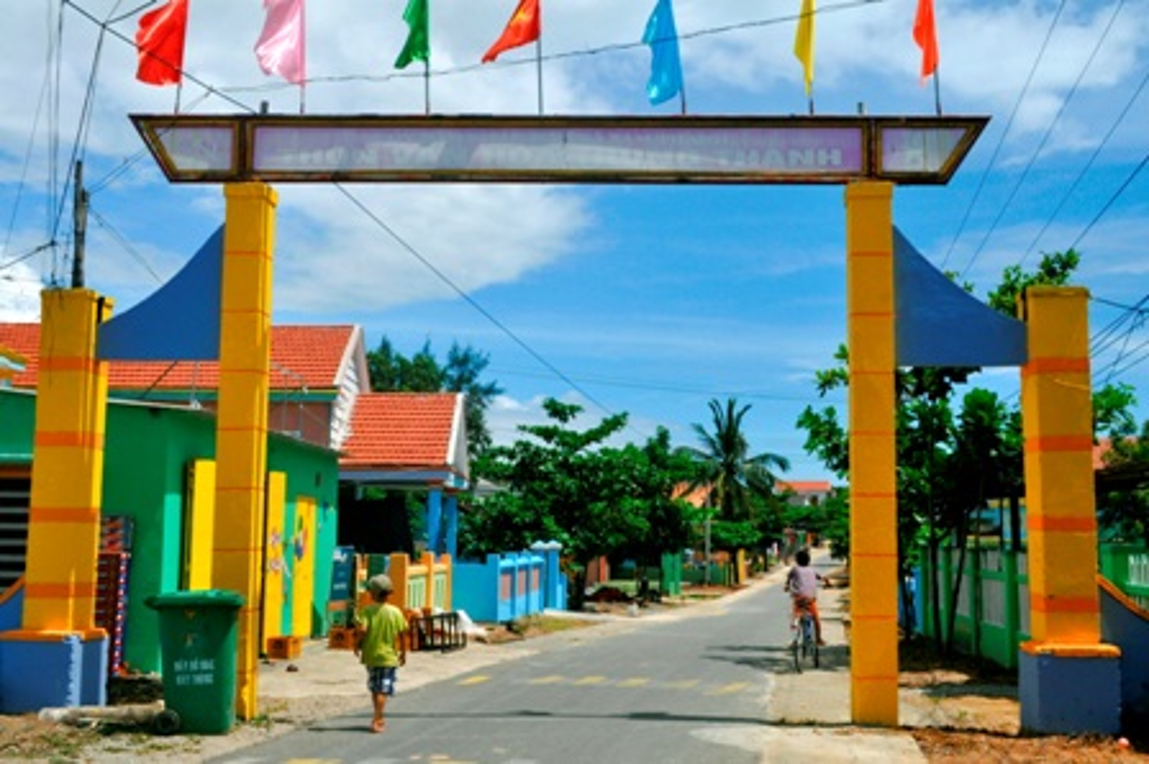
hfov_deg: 49.6
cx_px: 574
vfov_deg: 34.2
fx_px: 1244
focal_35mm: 39
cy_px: 382
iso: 200
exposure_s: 1/400
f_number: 10
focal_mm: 26
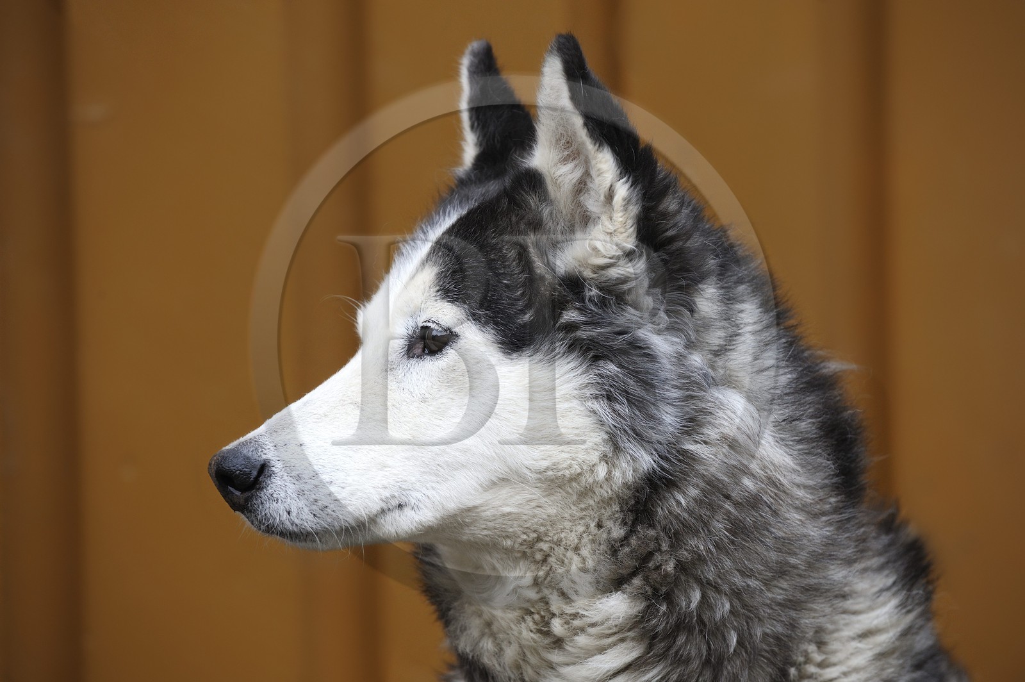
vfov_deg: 6.9
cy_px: 341
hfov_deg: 10.3
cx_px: 512
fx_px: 5690
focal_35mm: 200
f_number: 5
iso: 800
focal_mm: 200
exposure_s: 1/250
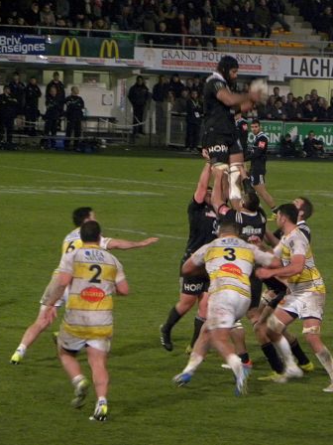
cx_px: 282
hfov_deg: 5.2
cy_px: 222
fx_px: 3643
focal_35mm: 284
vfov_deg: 7.0
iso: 400
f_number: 4.5
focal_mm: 37.7
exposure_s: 1/55.5
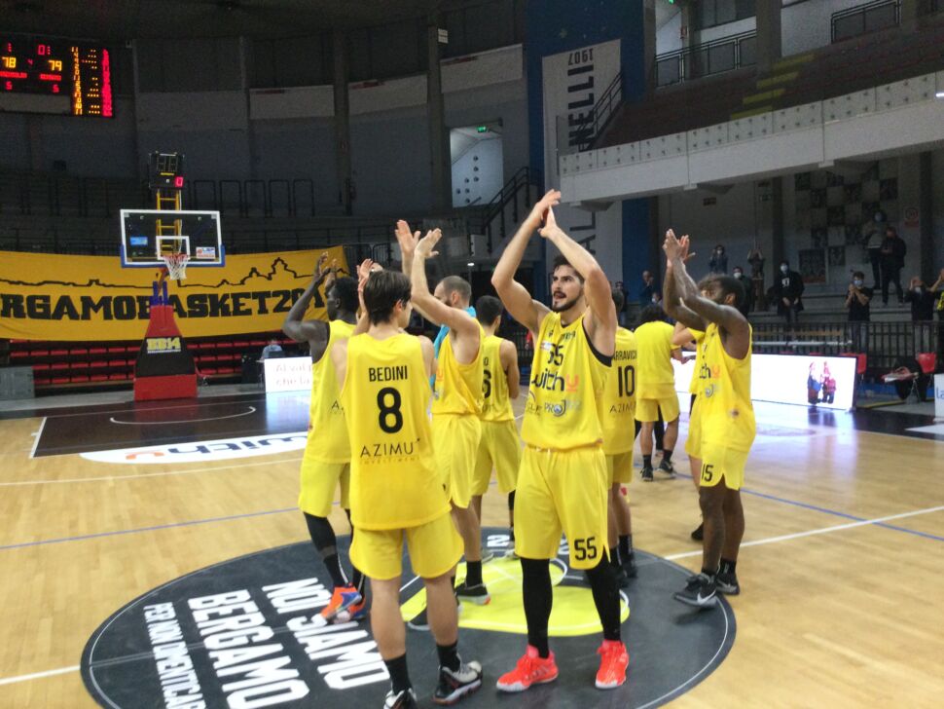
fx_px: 846
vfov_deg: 45.5
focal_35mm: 31
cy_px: 354
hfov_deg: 58.3
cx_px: 472
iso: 50
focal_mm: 3.3
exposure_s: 1/33
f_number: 2.4
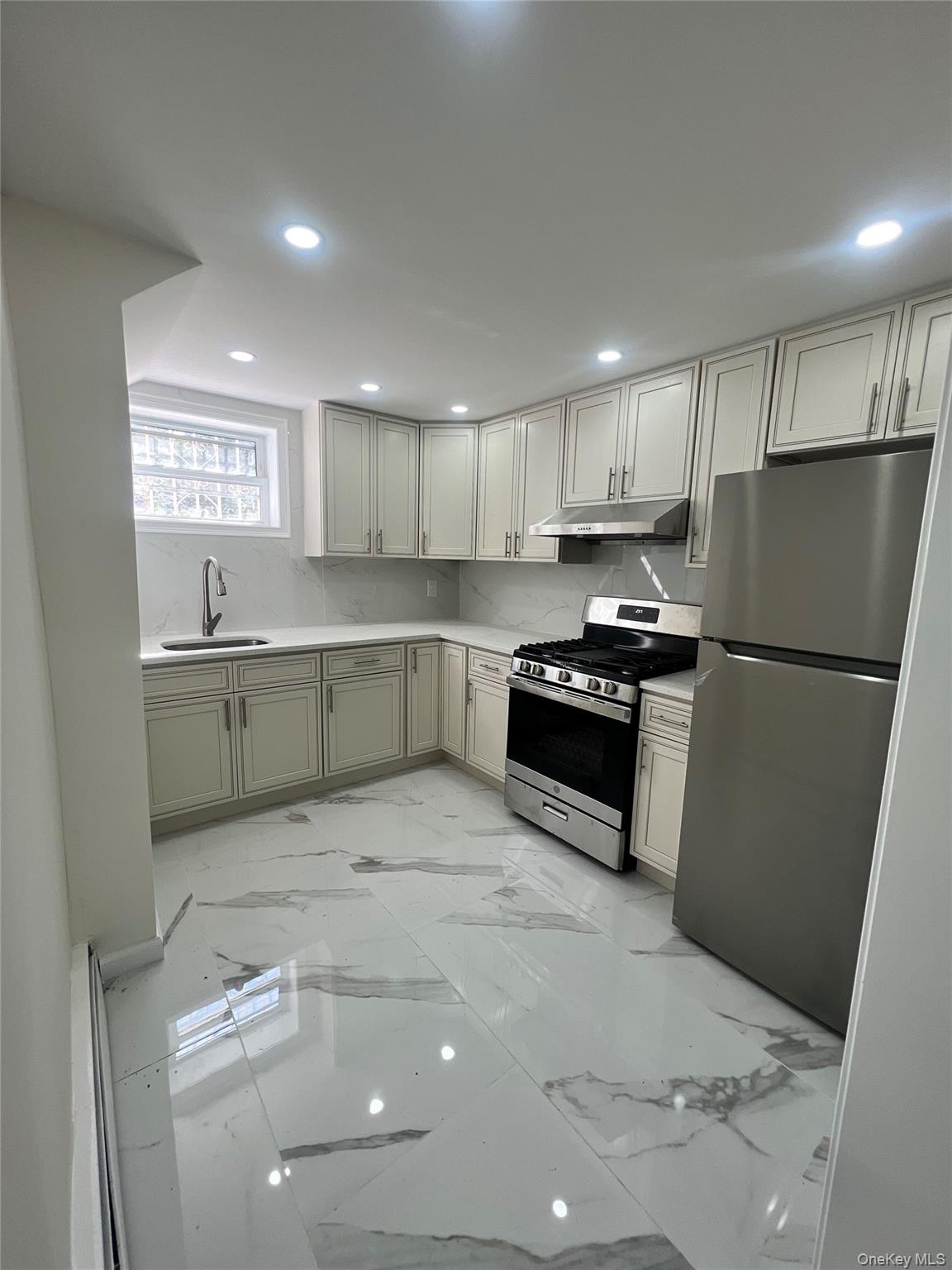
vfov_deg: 106.2
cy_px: 635
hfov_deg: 89.9
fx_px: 477
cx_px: 476
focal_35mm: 13
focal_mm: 1.57
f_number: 1.8
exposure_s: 1/60
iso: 32
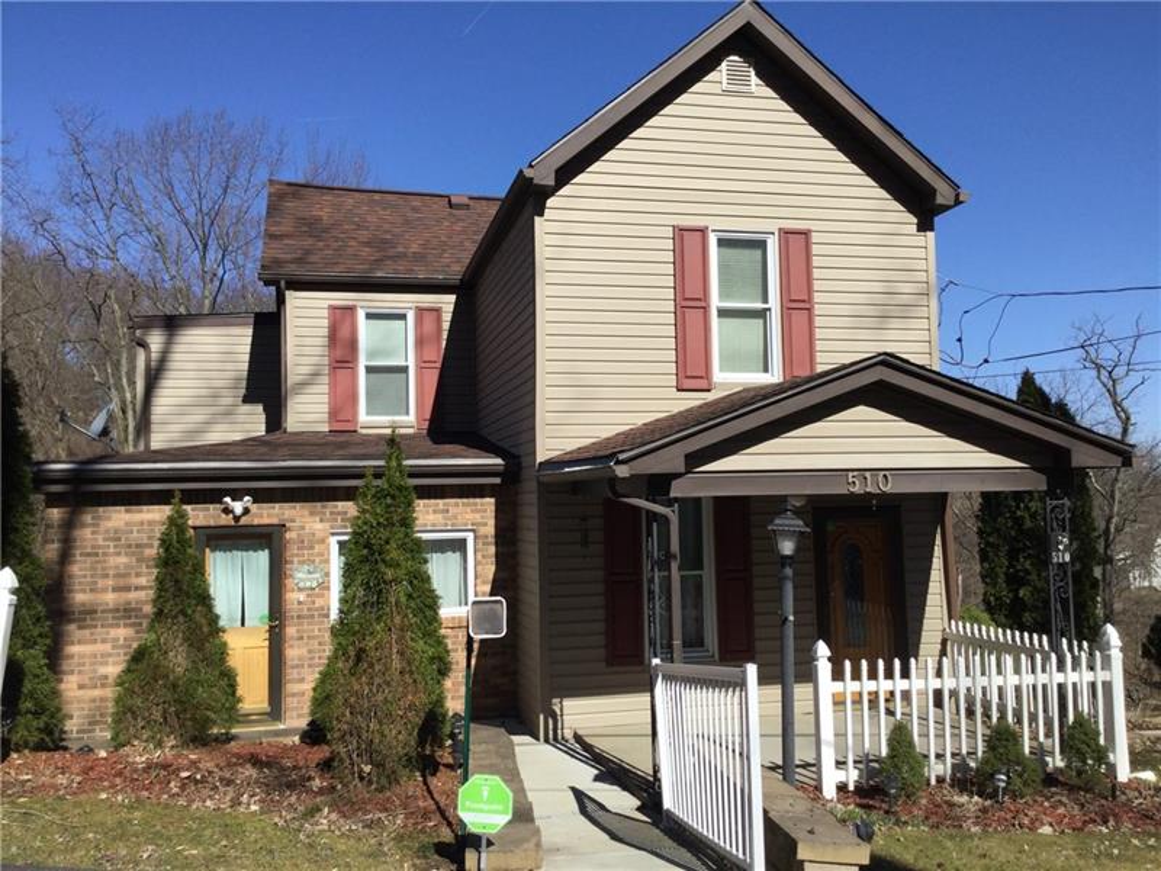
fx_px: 1040
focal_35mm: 31
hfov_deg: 58.4
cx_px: 580
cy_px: 436
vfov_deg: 45.4
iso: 25
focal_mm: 3.3
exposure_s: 1/1631
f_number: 2.4
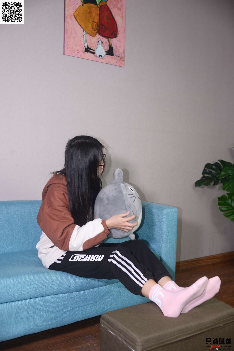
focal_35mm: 35
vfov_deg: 54.4
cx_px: 117
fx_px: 341
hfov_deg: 37.9
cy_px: 176
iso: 500
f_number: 5.6
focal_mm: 35
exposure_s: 1/100
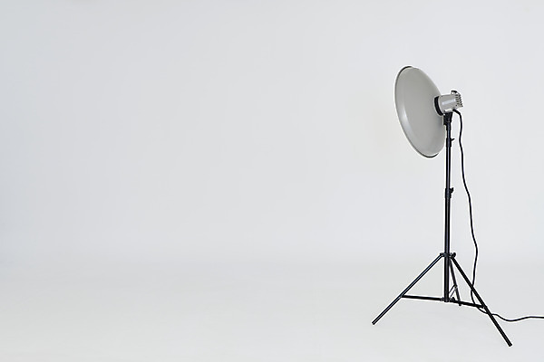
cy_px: 181
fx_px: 574
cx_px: 272
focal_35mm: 38
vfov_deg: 35.1
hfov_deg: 50.7
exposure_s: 2
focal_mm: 38
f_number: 11
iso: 250
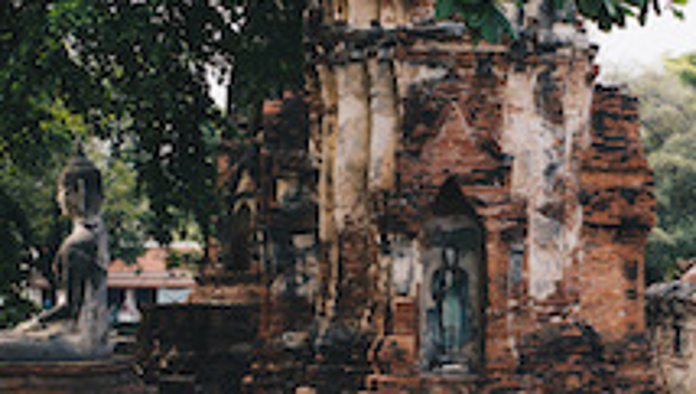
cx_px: 429
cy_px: 287
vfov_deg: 15.7
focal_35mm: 77
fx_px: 1423
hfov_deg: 27.4
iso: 250
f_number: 2.8
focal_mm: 18.3
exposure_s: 1/800
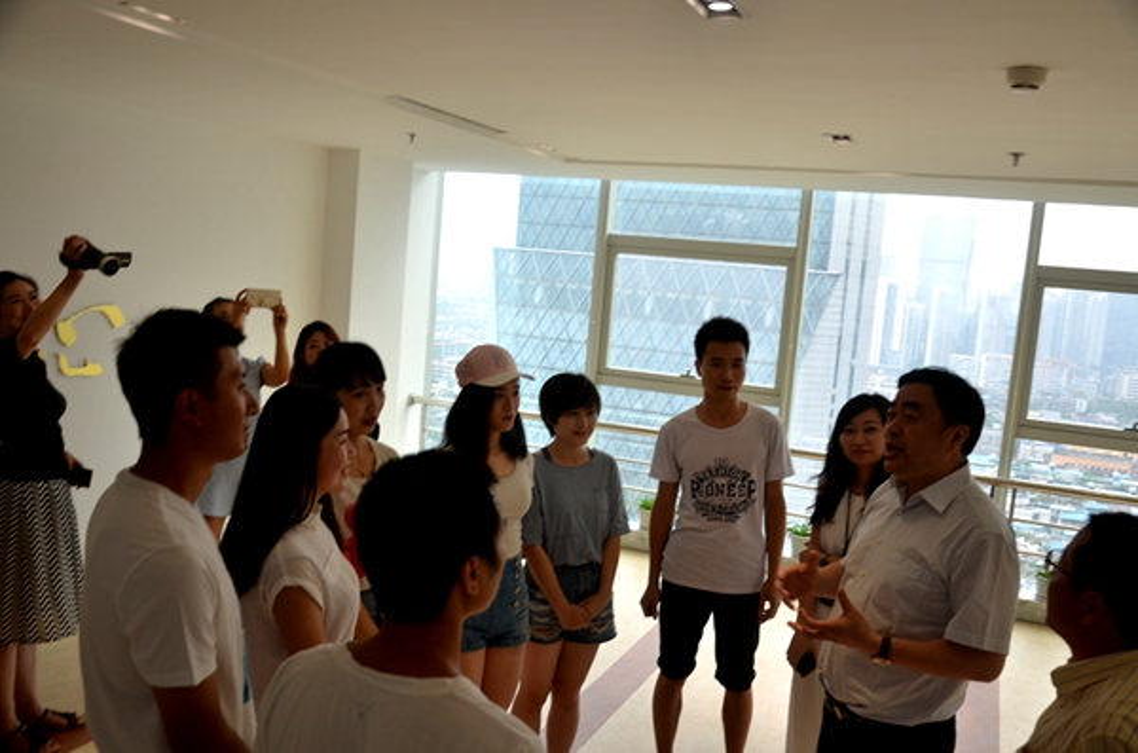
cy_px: 376
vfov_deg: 41.5
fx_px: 993
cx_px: 569
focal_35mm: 32
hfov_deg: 59.6
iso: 100
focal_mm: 21
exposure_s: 1/50
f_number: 3.8
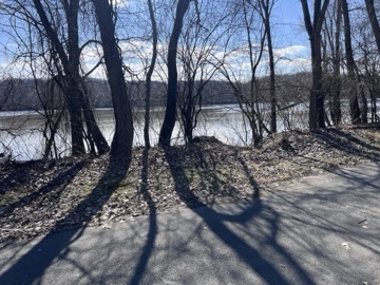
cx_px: 190
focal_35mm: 26
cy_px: 142
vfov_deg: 53.1
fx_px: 285
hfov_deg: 67.3
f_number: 1.5
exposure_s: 1/3356
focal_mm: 5.7
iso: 50
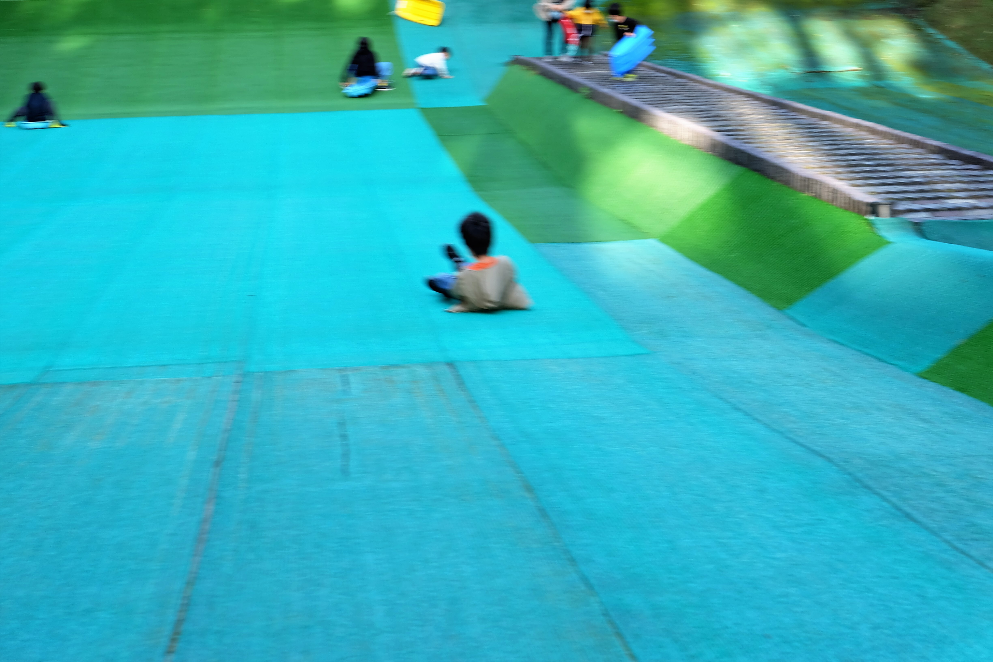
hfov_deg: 27.0
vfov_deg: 18.2
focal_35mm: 75
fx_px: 2069
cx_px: 496
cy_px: 331
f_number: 5.6
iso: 250
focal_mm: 50
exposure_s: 1/60
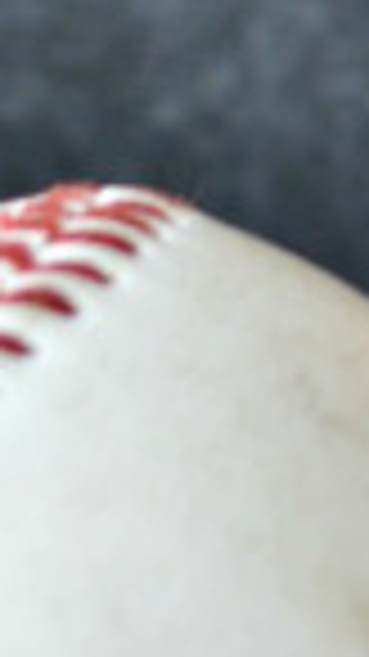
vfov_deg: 12.2
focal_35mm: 176
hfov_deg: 6.7
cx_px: 641
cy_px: 369
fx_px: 3065
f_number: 3.5
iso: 100
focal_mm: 18
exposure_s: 1/50
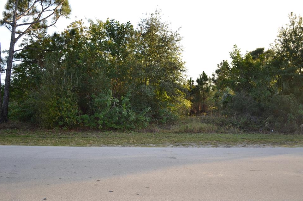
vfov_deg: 41.1
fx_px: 269
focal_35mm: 32
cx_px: 157
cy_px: 100
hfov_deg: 58.7
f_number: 4
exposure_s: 1/125
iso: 100
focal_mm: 20
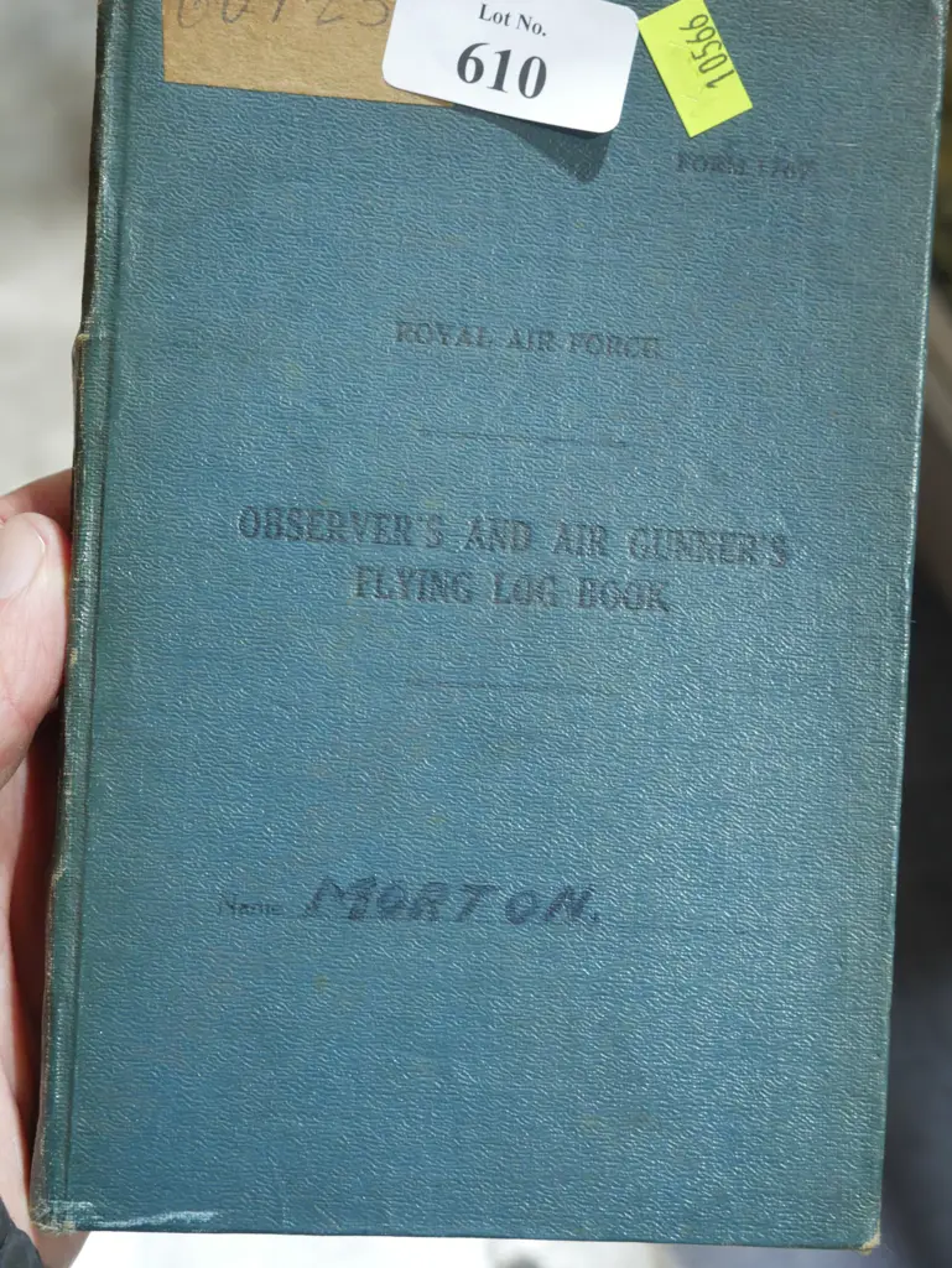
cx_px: 476
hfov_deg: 32.9
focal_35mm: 44
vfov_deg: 42.9
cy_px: 634
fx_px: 1612
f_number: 5
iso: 1250
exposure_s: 1/60
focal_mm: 22
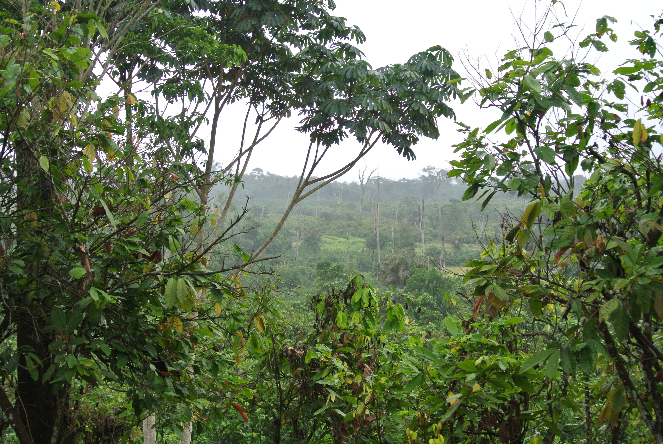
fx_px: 830
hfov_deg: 43.6
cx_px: 332
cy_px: 222
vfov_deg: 29.9
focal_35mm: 45
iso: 100
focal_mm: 16.9
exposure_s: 1/200
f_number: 4.5
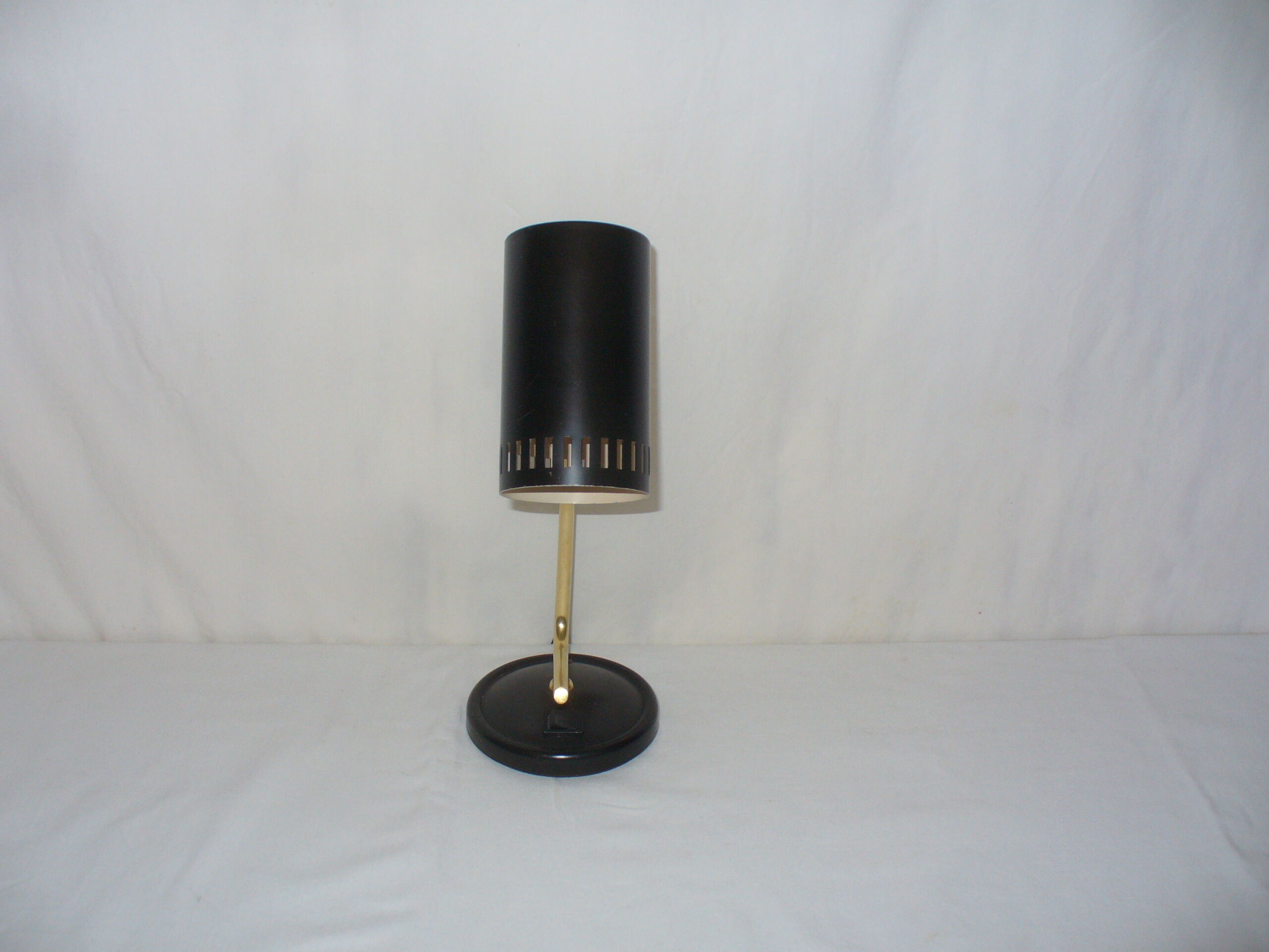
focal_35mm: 37
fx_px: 1356
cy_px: 476
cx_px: 634
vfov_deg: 38.7
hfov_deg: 50.1
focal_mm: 6.1
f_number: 2.8
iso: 100
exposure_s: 1/50
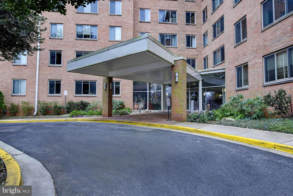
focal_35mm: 22
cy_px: 98
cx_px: 146
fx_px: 179
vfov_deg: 57.3
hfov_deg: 78.5
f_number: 7.1
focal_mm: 22
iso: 100
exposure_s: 1/60
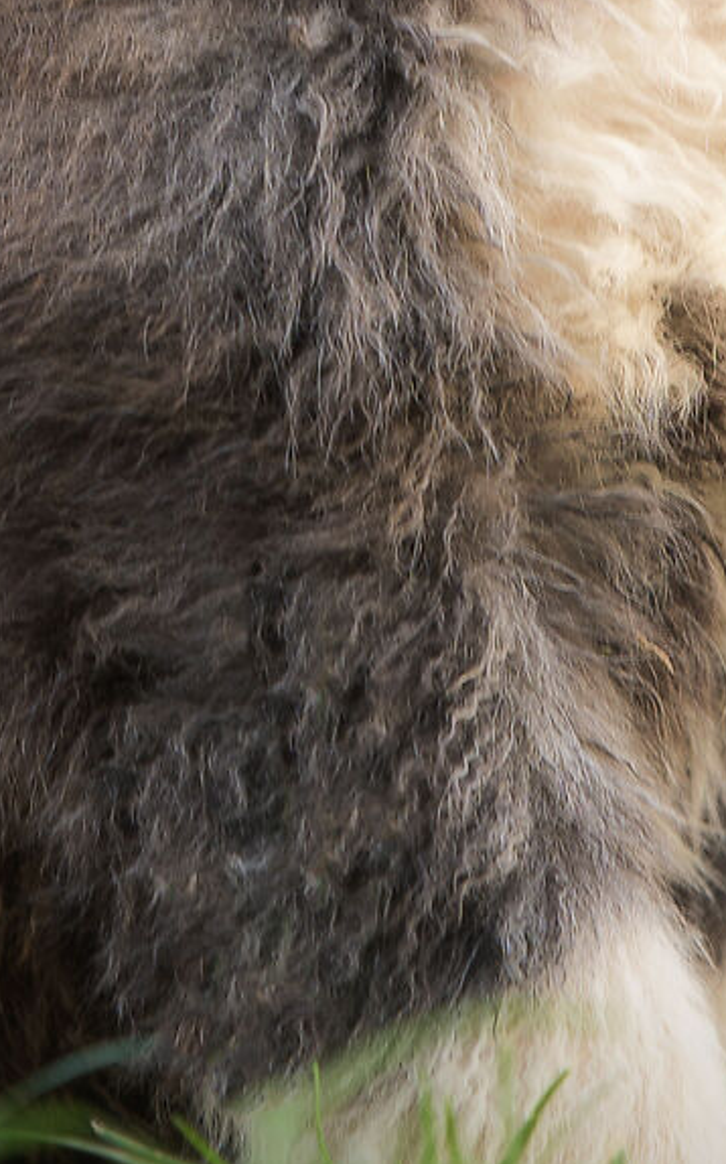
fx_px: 27044
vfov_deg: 2.5
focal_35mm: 853
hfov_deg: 1.5
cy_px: -57
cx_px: 235
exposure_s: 1/200
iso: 200
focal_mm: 200
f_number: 2.8
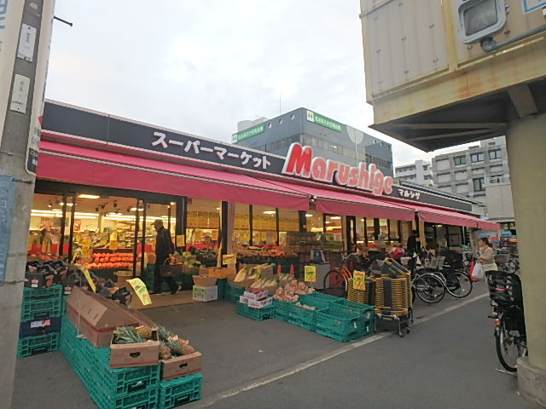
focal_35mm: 21
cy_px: 204
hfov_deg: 79.0
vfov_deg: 63.4
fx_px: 331
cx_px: 273
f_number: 3.5
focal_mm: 3.7
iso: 125
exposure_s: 1/100
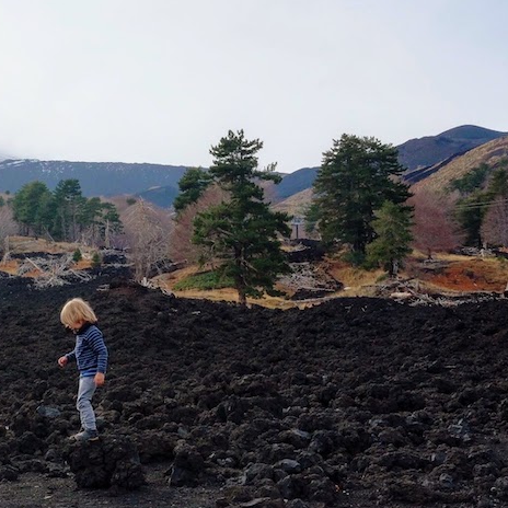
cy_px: 235
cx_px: 126
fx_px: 996
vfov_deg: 28.6
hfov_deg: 28.2
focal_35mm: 60
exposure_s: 1/600
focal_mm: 27
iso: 800
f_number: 13
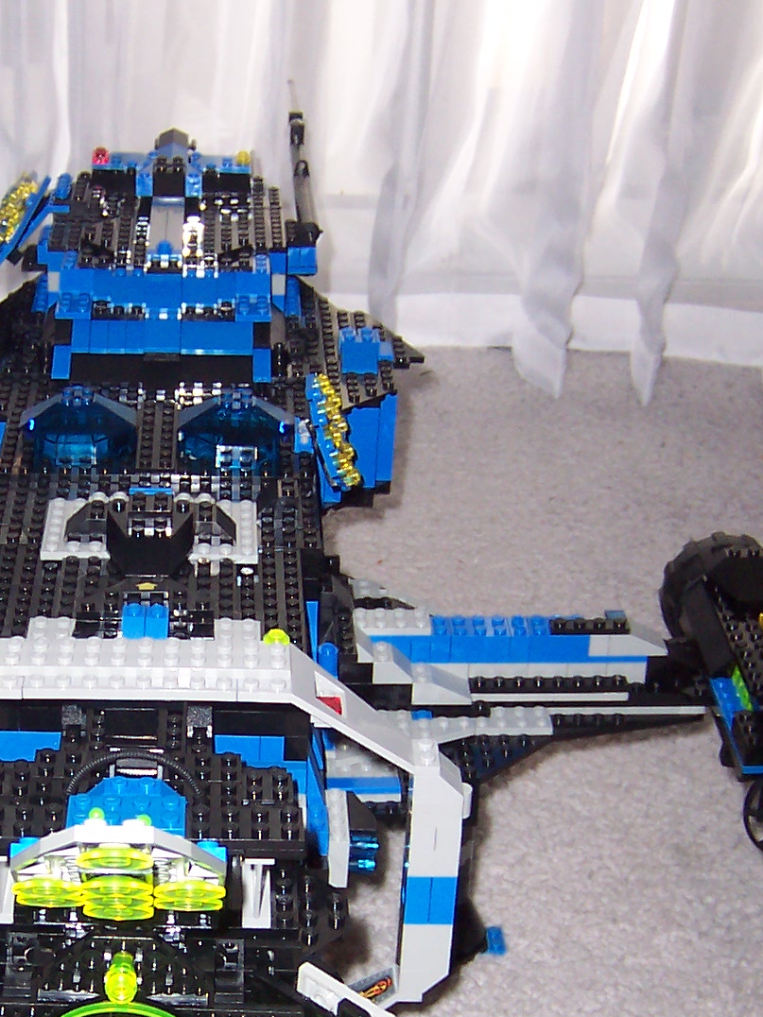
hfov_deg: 21.3
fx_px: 1998
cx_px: 146
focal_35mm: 68
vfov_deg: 28.3
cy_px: 704
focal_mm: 5.6
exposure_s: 1/60
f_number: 2.8
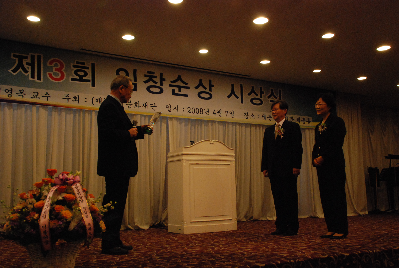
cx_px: 200
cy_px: 134
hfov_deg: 49.5
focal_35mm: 39
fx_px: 433
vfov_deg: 34.4
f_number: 6.3
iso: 1600
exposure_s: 1/160
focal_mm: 26
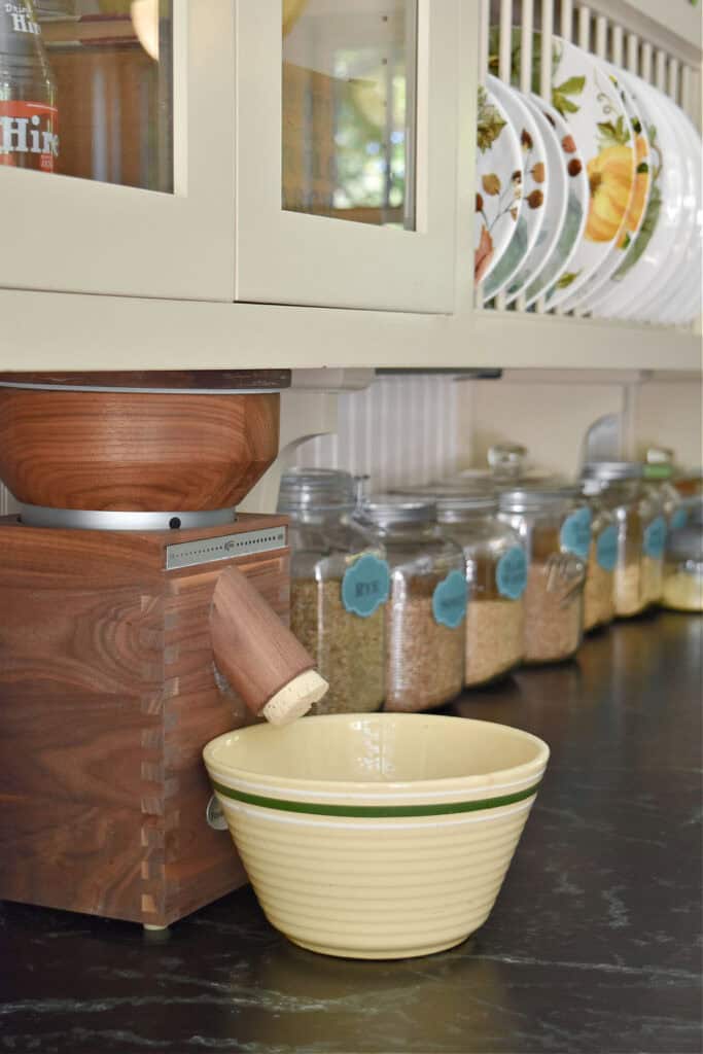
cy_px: 527
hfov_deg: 22.6
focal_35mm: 60
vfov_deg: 33.4
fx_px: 1757
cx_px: 352
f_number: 5
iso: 1000
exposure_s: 1/60
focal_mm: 40
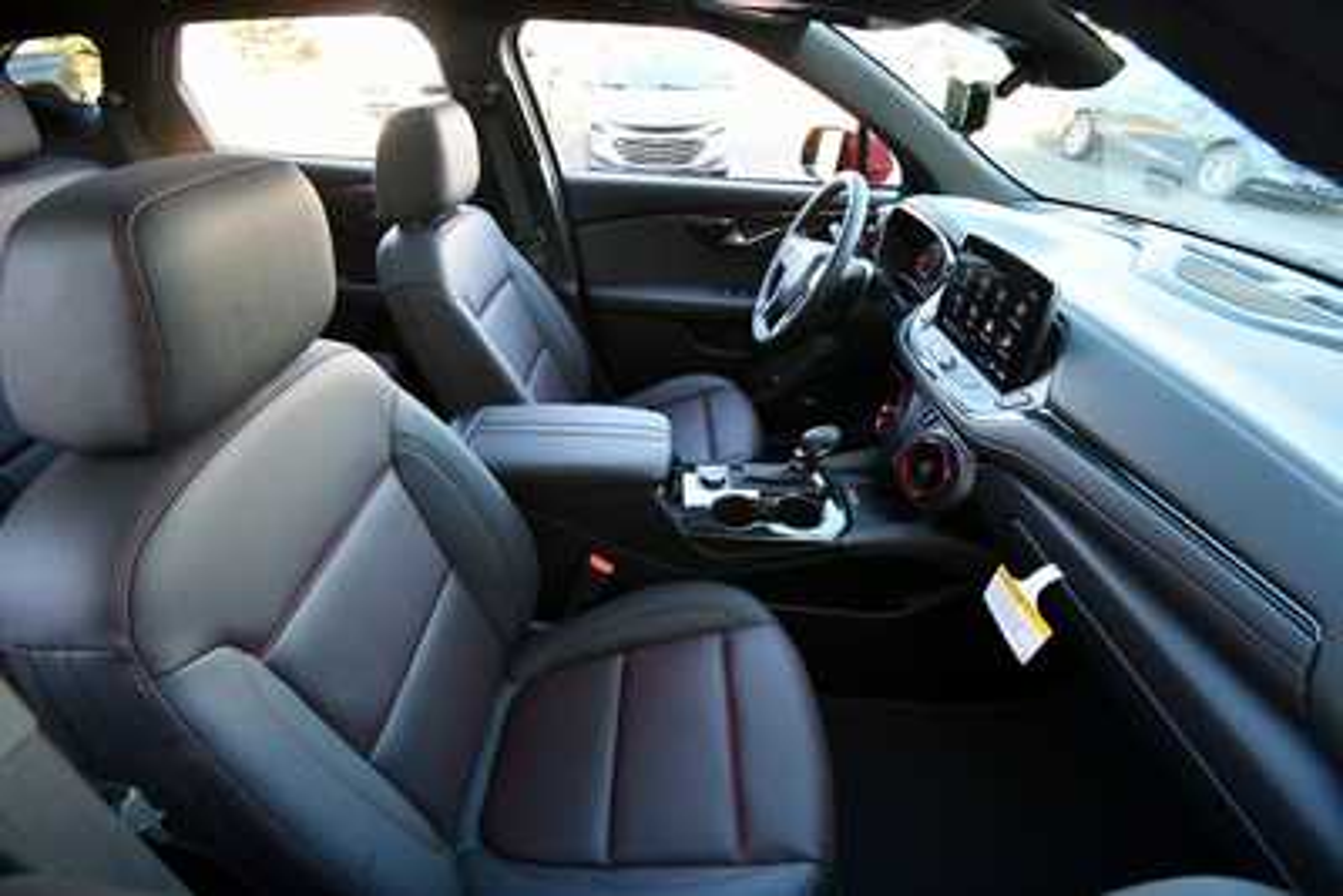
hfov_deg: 100.4
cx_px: 672
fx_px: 560
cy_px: 448
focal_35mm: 15
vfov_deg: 77.4
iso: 1100
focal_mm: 10
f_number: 4.5
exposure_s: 1/125
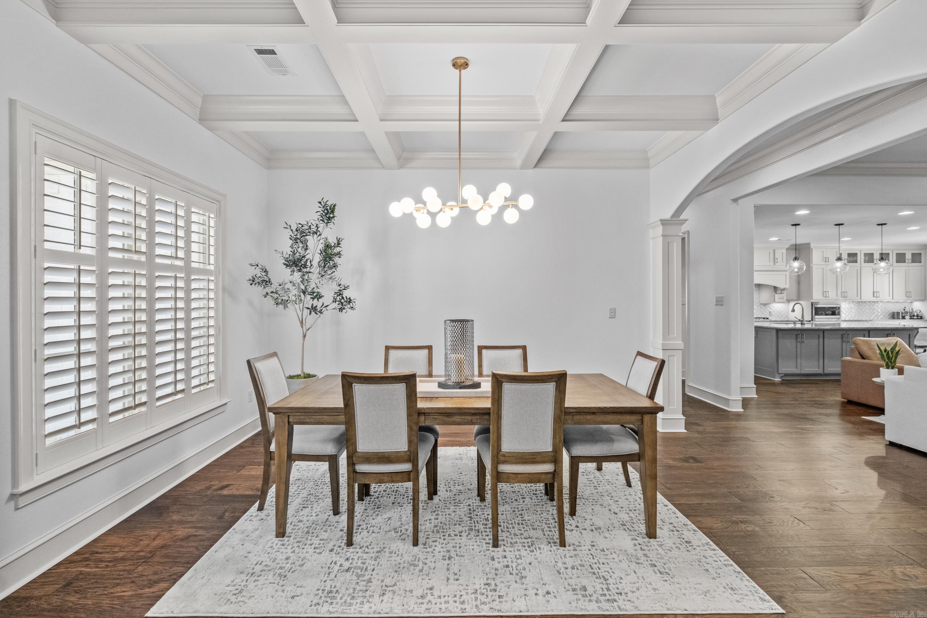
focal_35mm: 15
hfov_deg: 100.4
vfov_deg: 77.3
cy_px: 309
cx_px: 464
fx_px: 386
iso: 800
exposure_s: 1/5
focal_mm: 10
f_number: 8
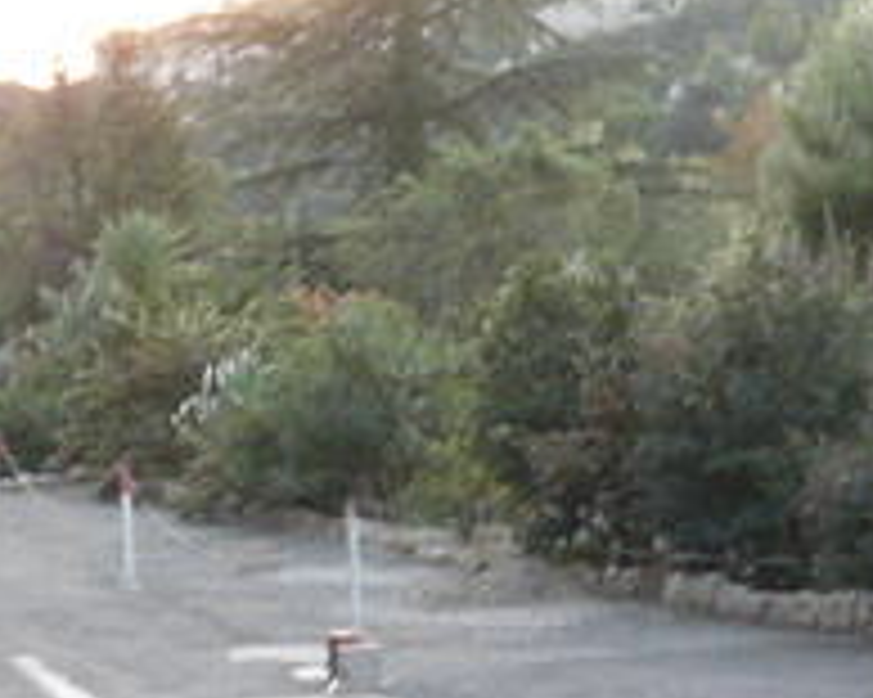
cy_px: 86
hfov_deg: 15.8
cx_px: -225
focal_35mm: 116
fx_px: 2996
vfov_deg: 13.2
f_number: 2.8
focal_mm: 6
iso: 200
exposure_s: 1/25
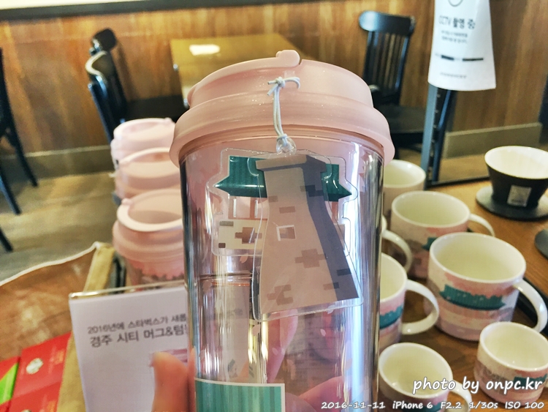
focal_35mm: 29
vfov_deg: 48.3
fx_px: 459
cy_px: 206
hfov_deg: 61.6
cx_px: 274
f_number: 2.2
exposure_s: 1/30
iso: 100
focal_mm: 4.15
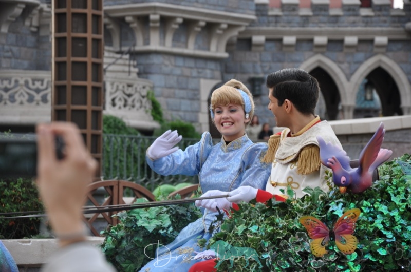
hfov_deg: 13.1
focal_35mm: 158
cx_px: 206
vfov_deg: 8.7
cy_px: 136
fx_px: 1796
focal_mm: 105
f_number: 6.3
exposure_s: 1/160
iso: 200
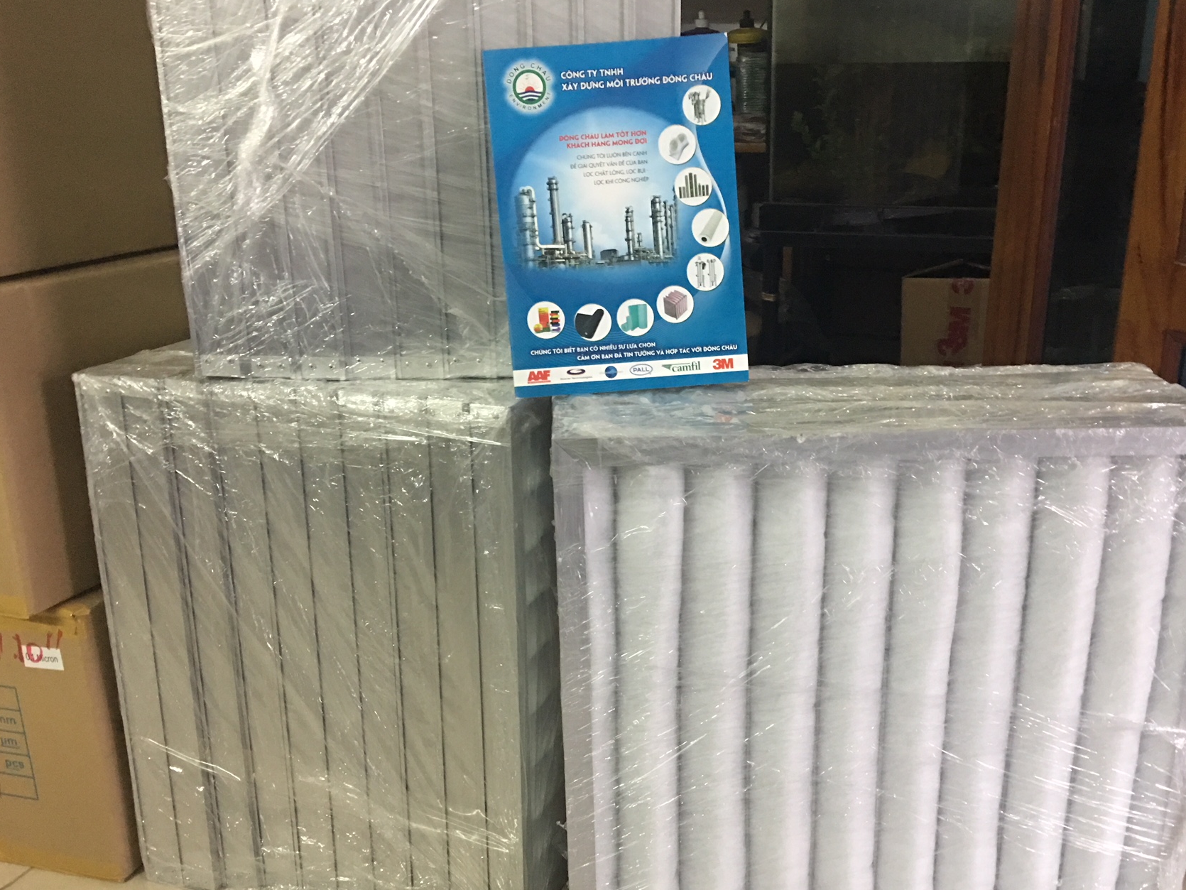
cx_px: 707
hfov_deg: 52.3
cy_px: 522
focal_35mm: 35
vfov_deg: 40.6
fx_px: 1199
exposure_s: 1/8
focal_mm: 4.15
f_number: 2.2
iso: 125
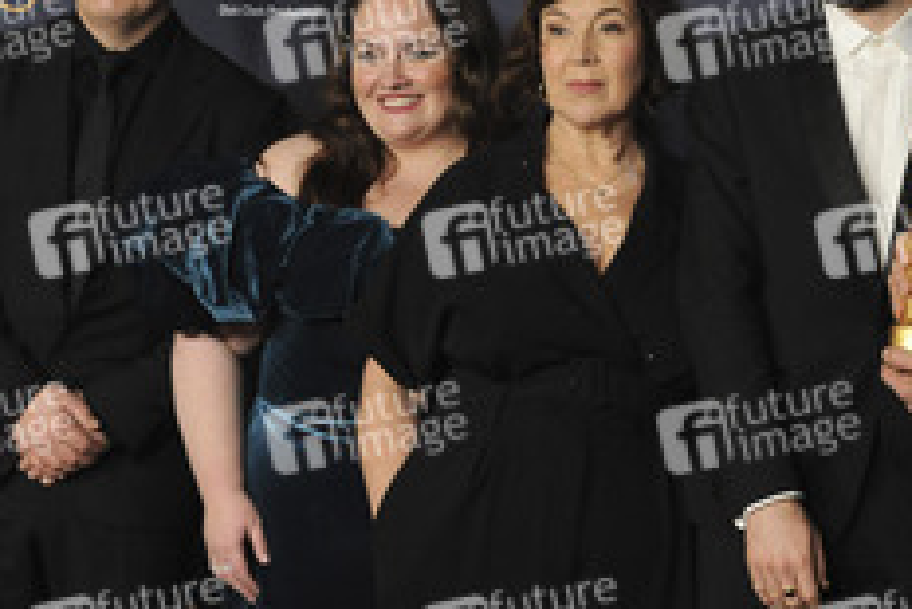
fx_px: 3929
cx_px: 810
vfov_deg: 8.9
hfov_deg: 13.1
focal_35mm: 155
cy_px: 134
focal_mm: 80
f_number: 5
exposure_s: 1/125
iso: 2500
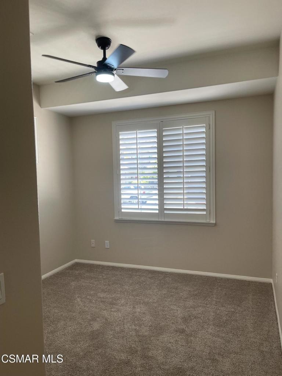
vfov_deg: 67.3
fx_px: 282
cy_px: 188
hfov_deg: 53.1
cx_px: 141
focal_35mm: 26
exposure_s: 1/121
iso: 64
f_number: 1.6
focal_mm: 5.1
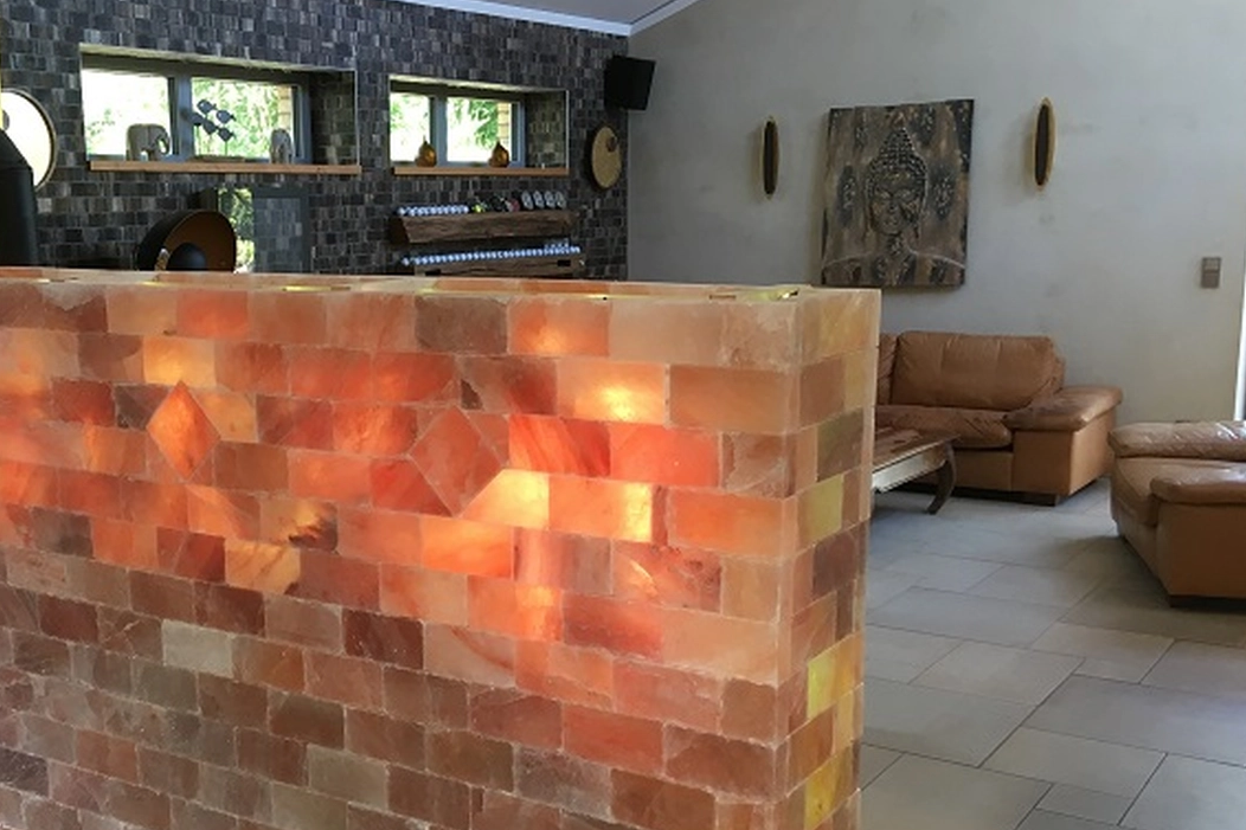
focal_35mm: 43
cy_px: 481
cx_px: 460
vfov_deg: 31.1
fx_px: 1488
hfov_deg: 45.0
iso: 80
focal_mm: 4.15
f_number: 2.2
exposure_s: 1/33
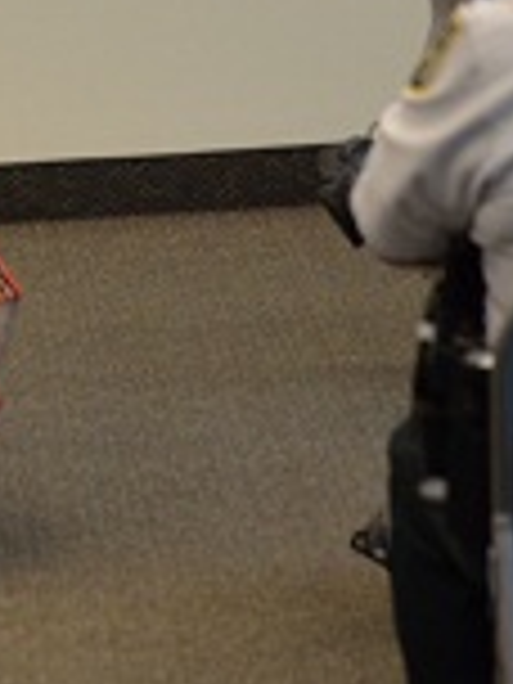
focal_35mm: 429
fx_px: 8477
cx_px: -371
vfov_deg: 4.6
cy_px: 101
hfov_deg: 3.4
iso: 1250
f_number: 4.5
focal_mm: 92
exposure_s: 1/125
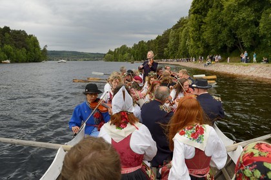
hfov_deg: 73.7
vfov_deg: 53.1
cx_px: 136
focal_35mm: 24
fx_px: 181
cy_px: 90
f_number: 5.6
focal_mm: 24
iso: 800
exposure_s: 1/320
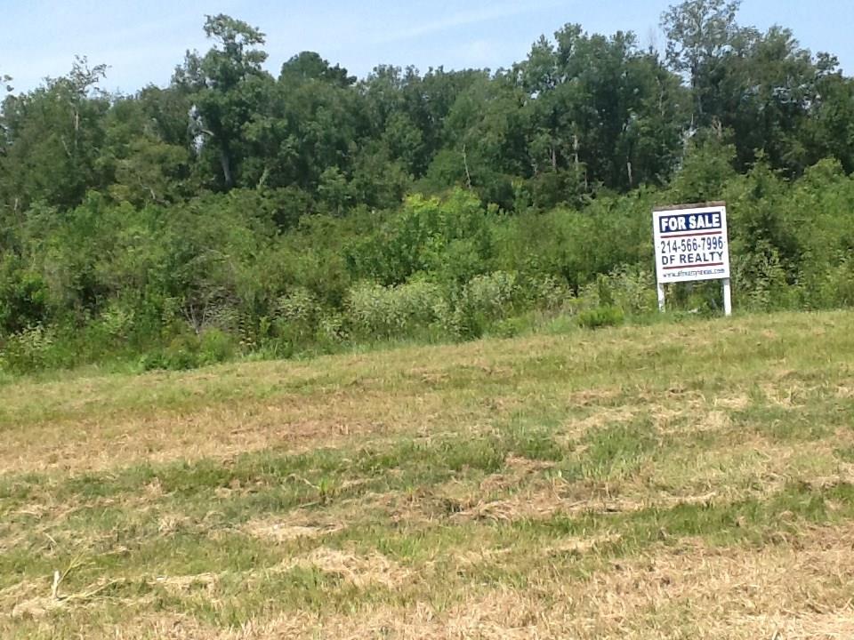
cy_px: 320
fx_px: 789
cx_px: 427
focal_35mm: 32
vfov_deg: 44.2
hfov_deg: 56.8
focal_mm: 2.03
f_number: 2.4
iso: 64
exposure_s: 1/955
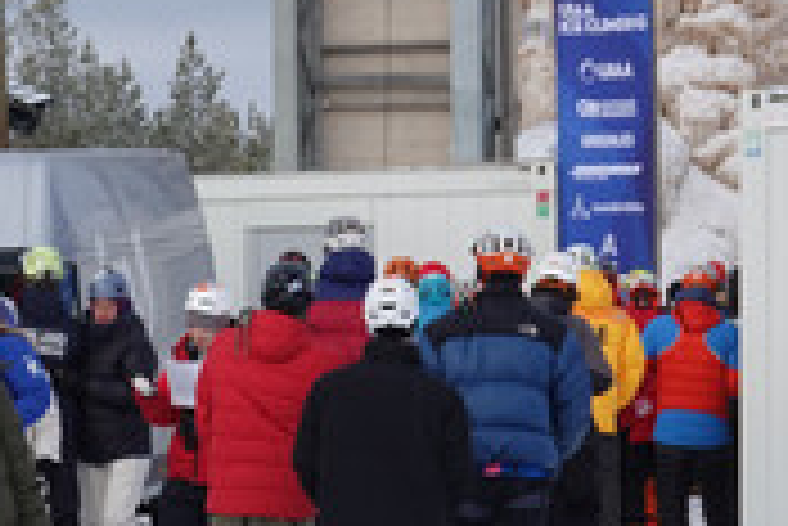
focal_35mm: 208
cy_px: 463
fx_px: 4557
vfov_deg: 6.6
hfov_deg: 9.8
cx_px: -18
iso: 100
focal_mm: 29.69
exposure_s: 1/640
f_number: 3.5
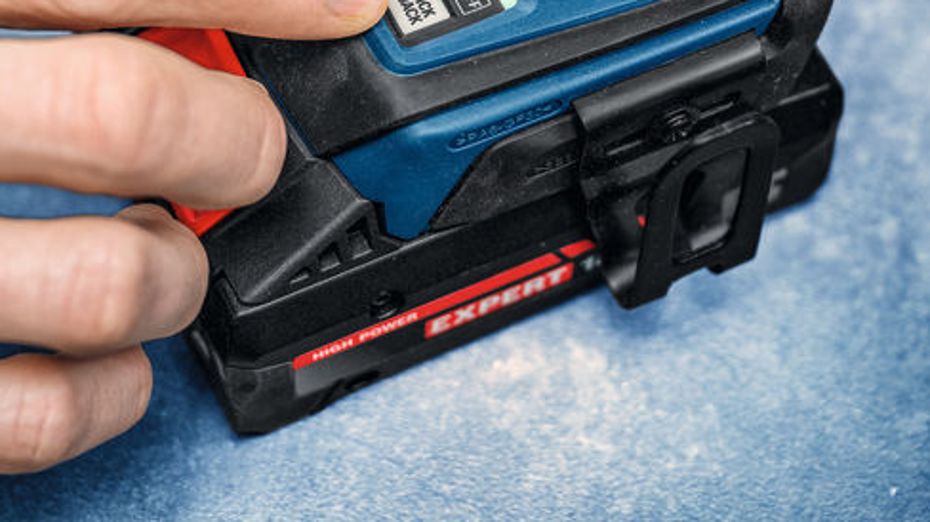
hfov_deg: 26.8
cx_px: 408
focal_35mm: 79
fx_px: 1947
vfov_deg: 15.1
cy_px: 39
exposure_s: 1/160
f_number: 4
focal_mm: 46
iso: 400
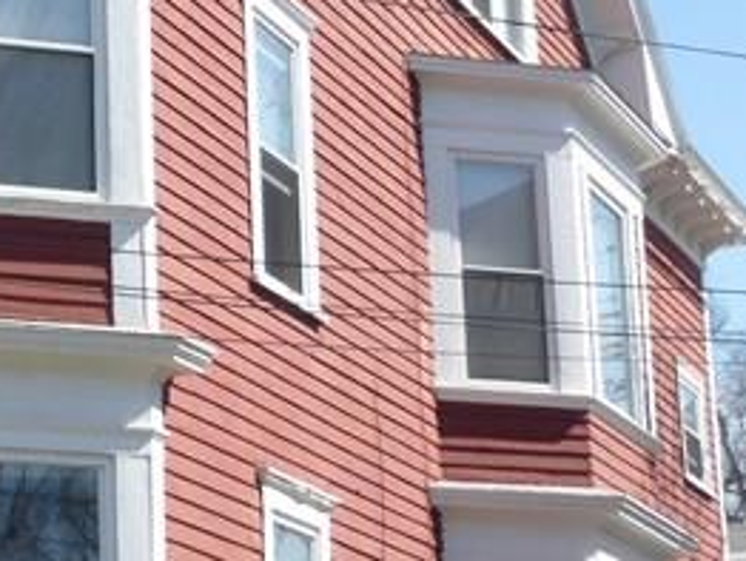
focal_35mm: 121
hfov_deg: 15.0
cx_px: -396
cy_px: 219
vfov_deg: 12.3
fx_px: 2610
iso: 100
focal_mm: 5.4
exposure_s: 1/500
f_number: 4
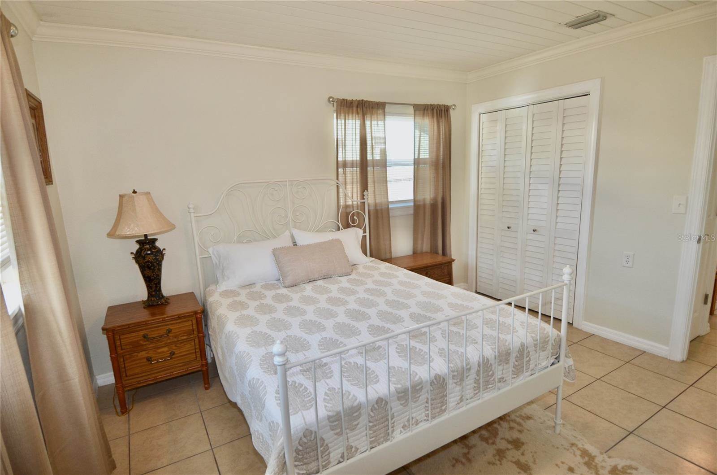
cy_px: 238
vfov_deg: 67.1
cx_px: 358
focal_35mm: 18
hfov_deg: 90.1
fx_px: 358
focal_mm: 12
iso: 280
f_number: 4
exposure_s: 1/60
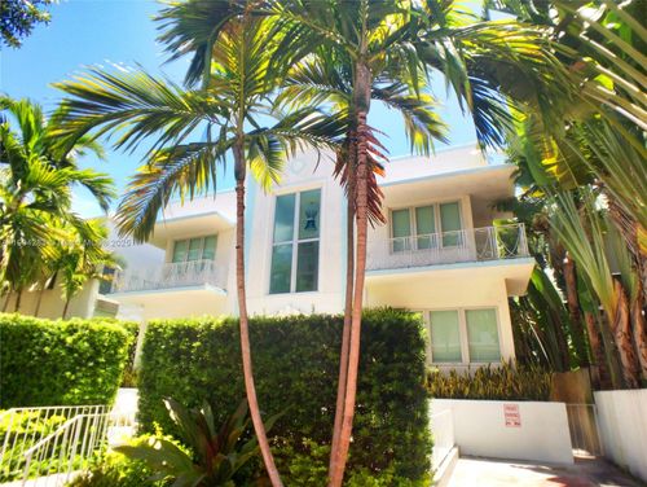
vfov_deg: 40.8
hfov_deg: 52.6
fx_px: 655
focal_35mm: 35
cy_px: 244
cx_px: 324
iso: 50
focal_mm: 4.28
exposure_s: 1/581
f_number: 2.4
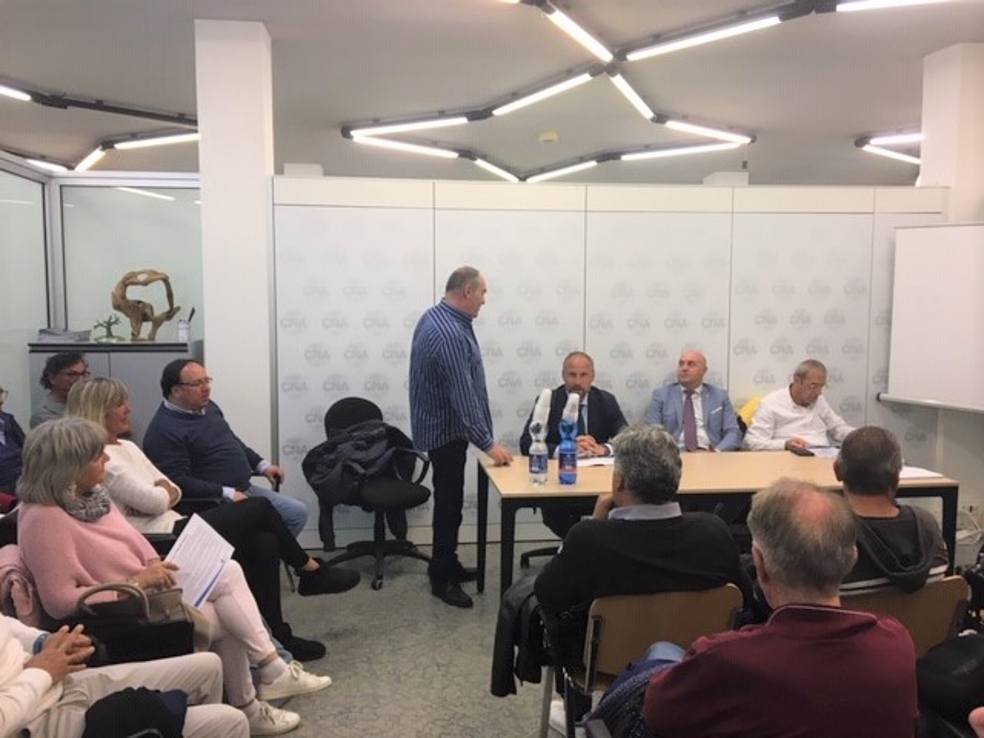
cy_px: 369
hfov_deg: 61.7
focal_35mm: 29
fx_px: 824
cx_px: 492
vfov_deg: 48.2
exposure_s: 1/33
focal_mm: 4.15
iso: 64
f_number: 2.2
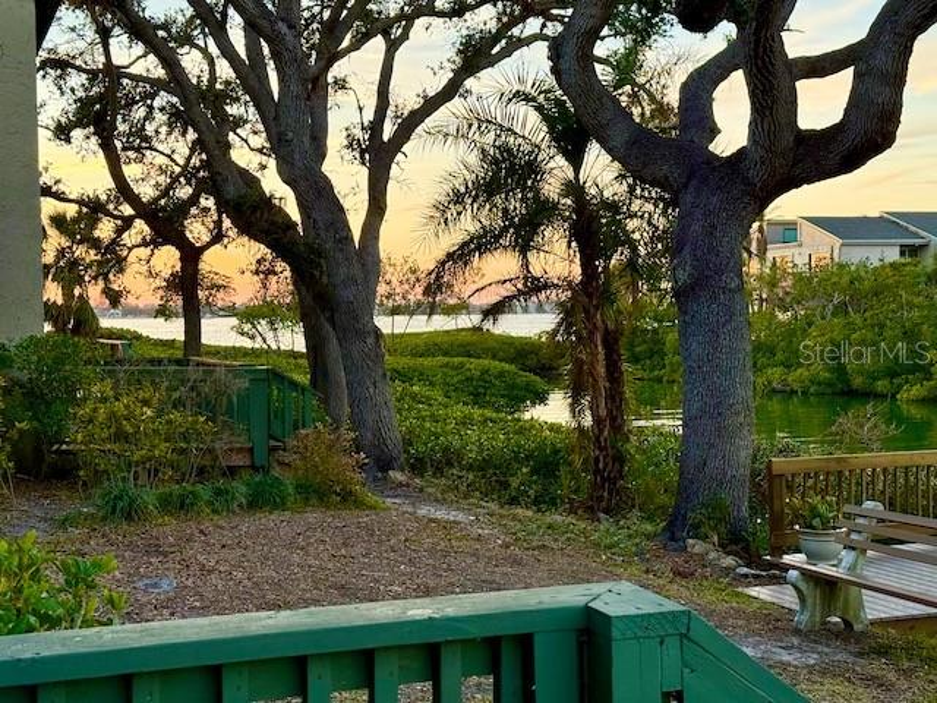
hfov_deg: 39.7
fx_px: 1299
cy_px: 352
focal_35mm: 48
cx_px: 468
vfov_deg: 30.3
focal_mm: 6.76
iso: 160
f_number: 1.78
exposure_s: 1/193
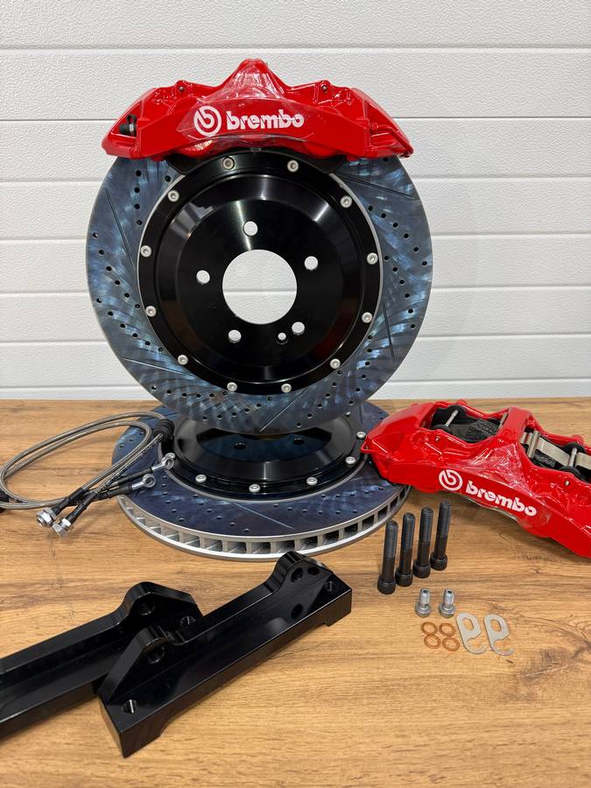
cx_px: 296
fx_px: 546
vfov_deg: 71.6
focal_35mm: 24
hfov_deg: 56.8
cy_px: 394
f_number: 1.78
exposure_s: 1/50
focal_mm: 6.76
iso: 160
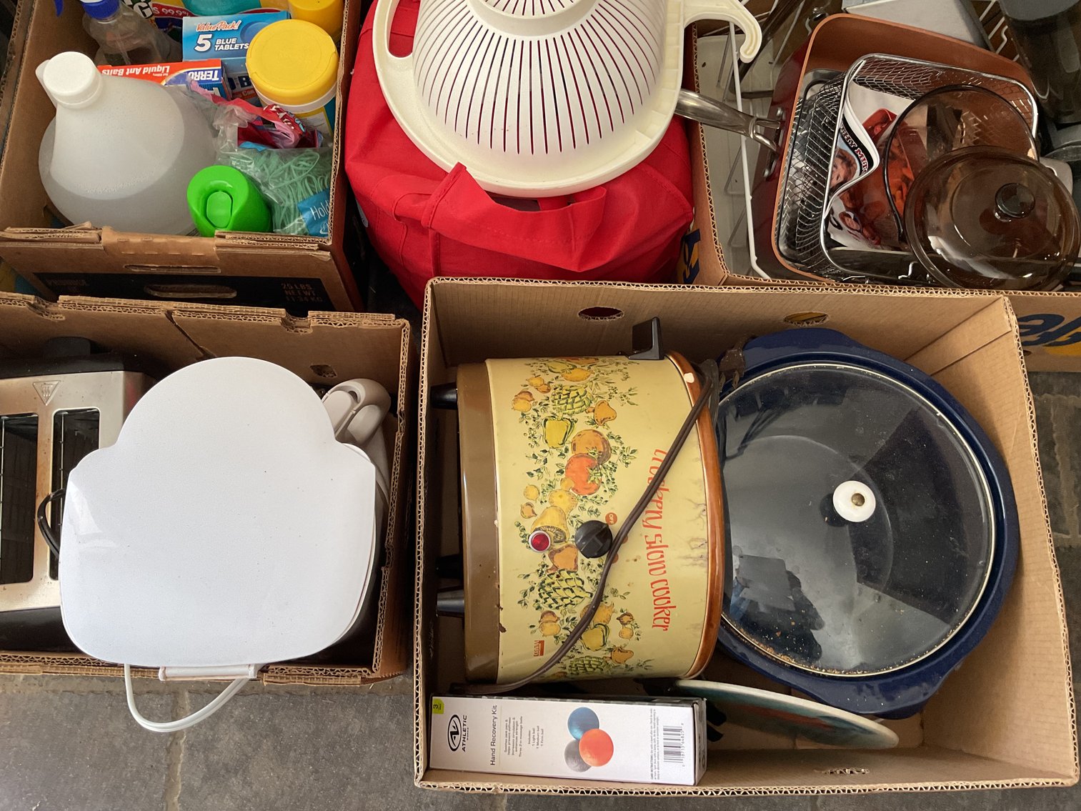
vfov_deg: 48.2
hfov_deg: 61.7
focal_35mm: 29
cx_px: 540
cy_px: 406
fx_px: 906
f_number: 1.8
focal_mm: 3
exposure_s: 1/60
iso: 80
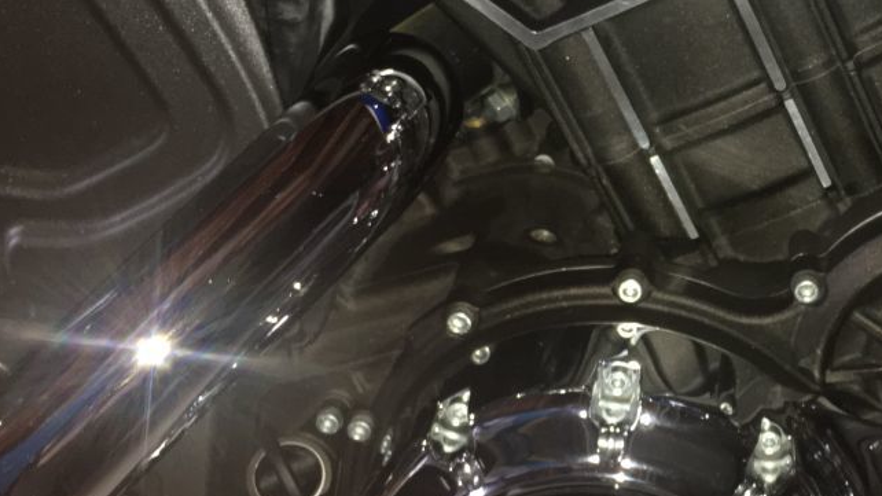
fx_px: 1473
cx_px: 743
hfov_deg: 32.2
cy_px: 264
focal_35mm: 63
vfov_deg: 19.1
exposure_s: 1/17
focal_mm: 4.15
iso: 80
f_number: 2.2
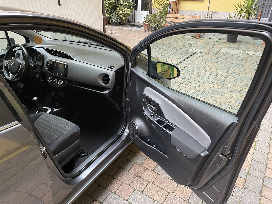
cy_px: 102
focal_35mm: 26
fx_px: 204
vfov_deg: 53.1
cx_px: 136
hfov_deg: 67.3
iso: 125
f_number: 1.6
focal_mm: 4.2
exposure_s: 1/62
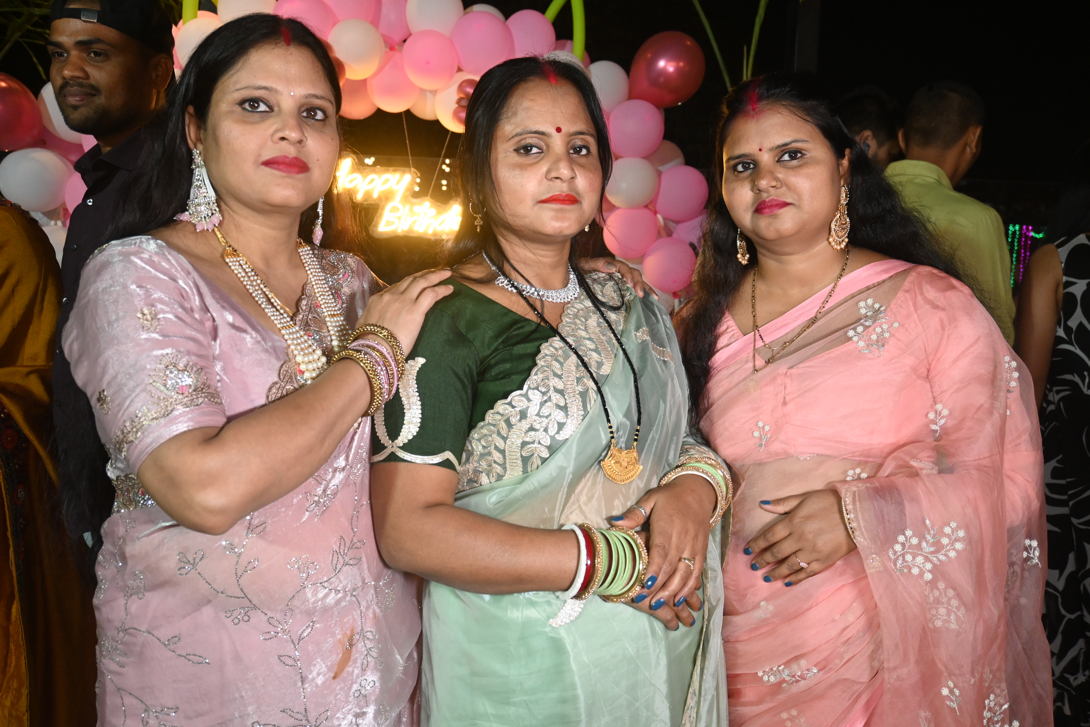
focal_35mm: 29
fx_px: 886
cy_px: 364
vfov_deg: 44.6
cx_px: 545
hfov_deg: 63.2
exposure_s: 1/125
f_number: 3.8
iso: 1250
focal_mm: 19.5
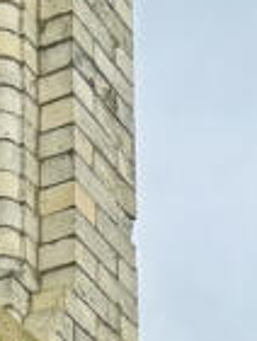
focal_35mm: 189
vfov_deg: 8.5
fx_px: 1868
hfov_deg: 7.7
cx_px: 417
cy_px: 1074
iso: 50
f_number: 1.6
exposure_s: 1/2024
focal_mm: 5.96
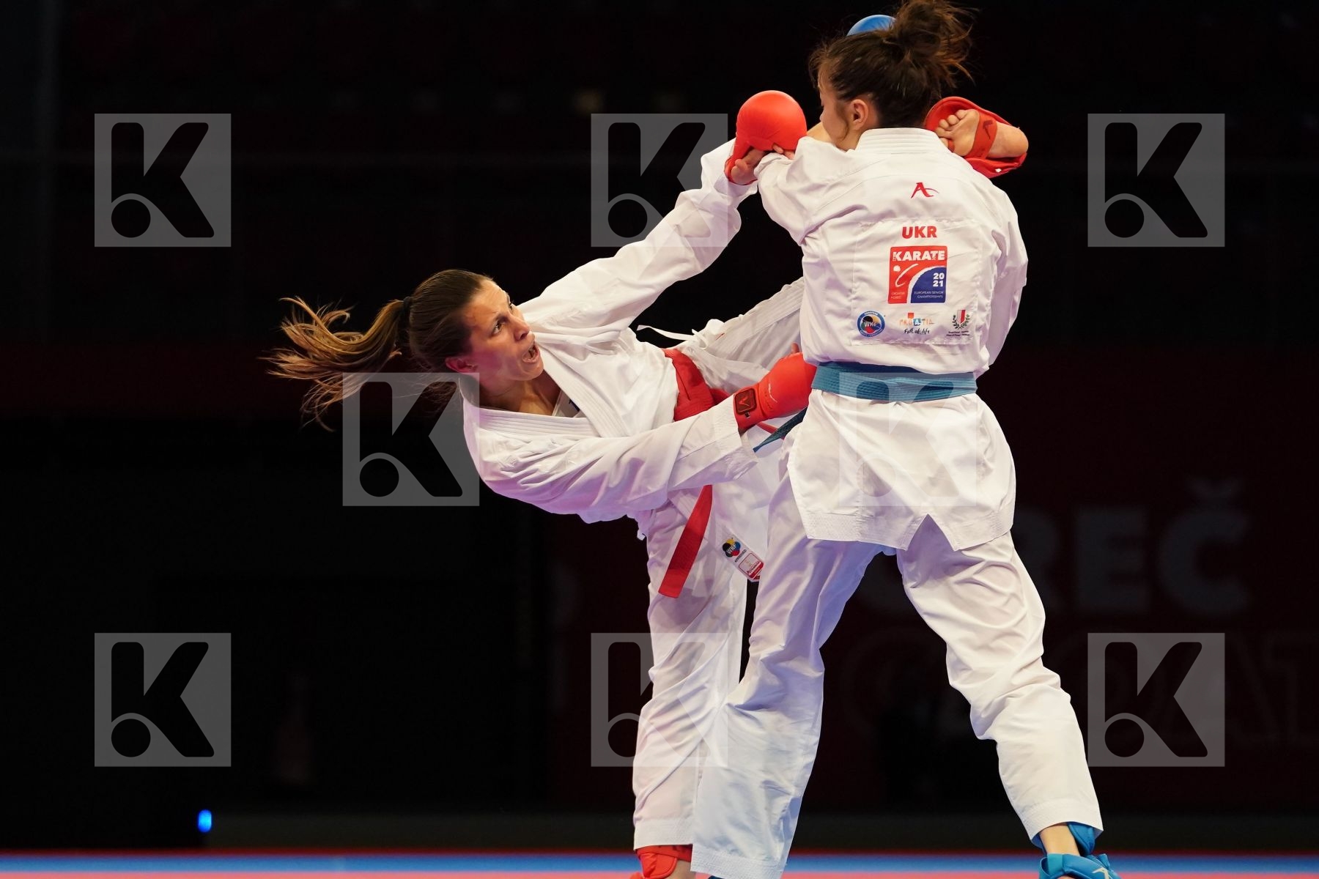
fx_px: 6704
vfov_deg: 7.5
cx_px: 660
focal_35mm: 183
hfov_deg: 11.2
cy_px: 440
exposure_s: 1/1000
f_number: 2.8
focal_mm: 122
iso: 3200
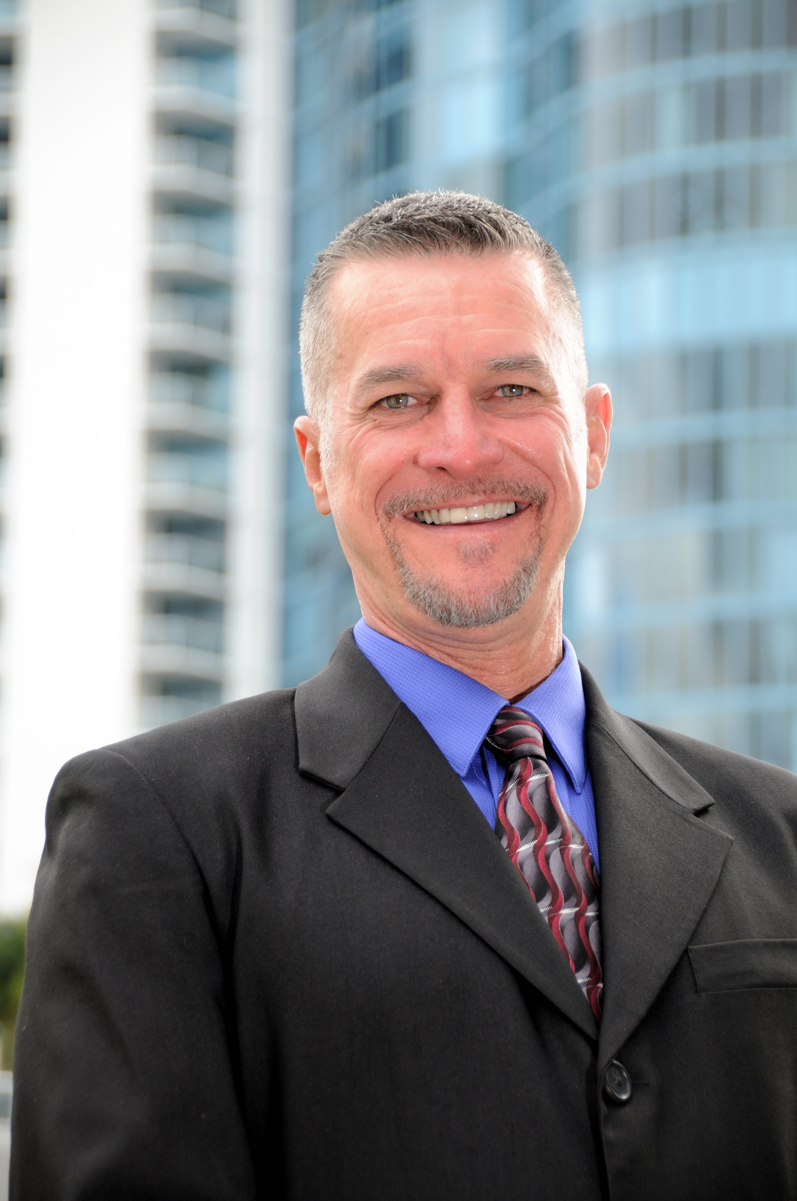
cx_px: 398
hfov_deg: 9.6
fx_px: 4744
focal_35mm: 142
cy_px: 600
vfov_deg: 14.4
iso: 200
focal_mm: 95
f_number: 5.3
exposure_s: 1/160
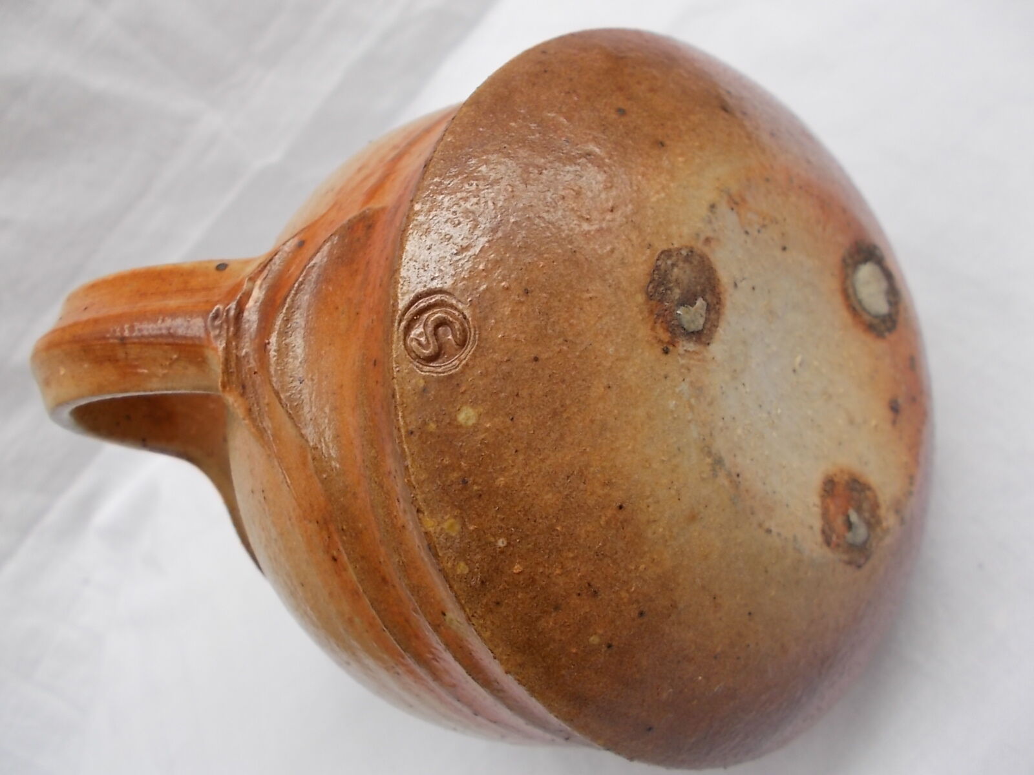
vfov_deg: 53.1
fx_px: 777
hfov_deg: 67.3
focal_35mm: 26
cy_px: 388
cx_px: 517
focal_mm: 4.6
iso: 80
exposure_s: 1/125
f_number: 3.2
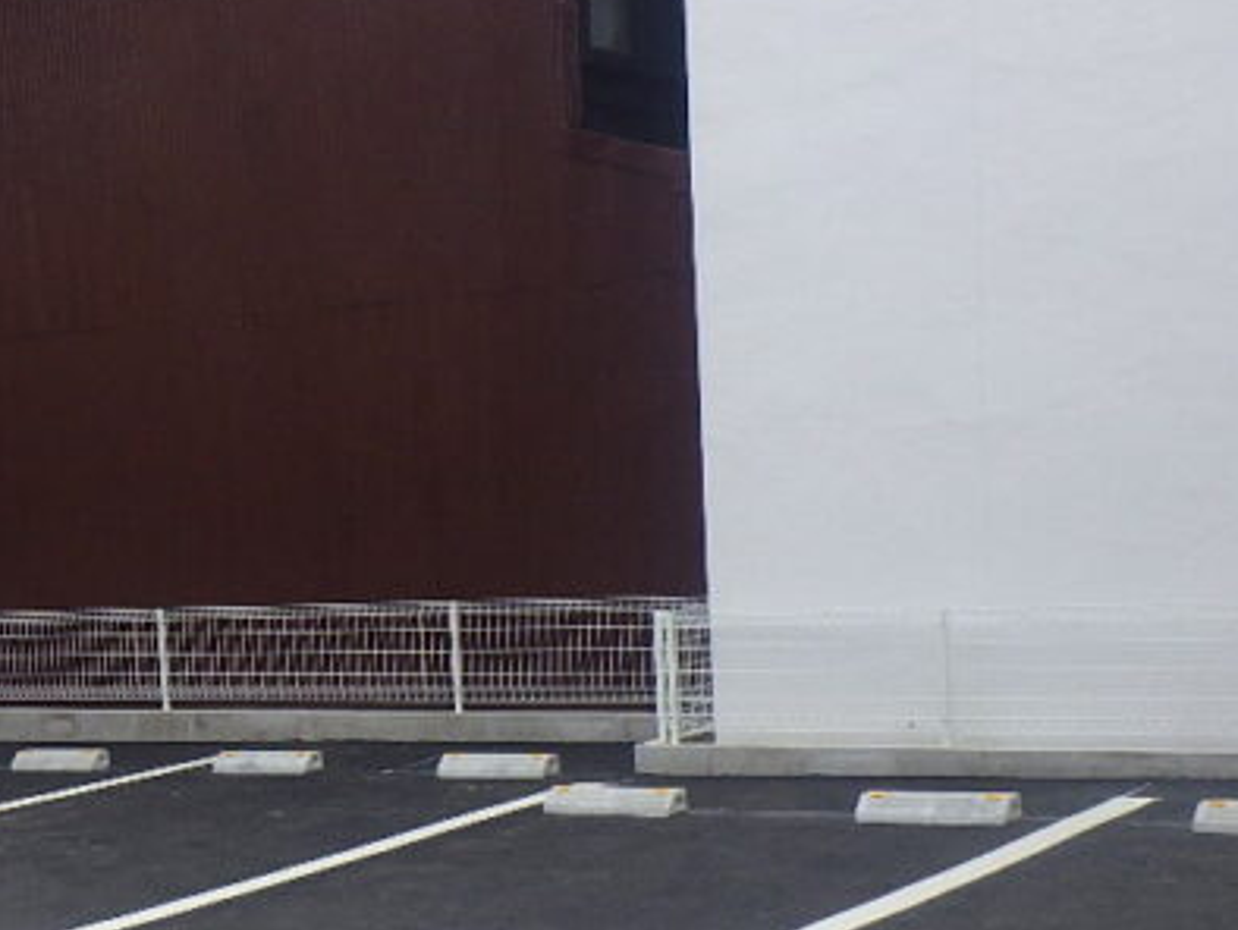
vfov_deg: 20.5
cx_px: 129
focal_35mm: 71
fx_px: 2541
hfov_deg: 26.5
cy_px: 729
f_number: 4.2
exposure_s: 1/160
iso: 125
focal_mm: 5
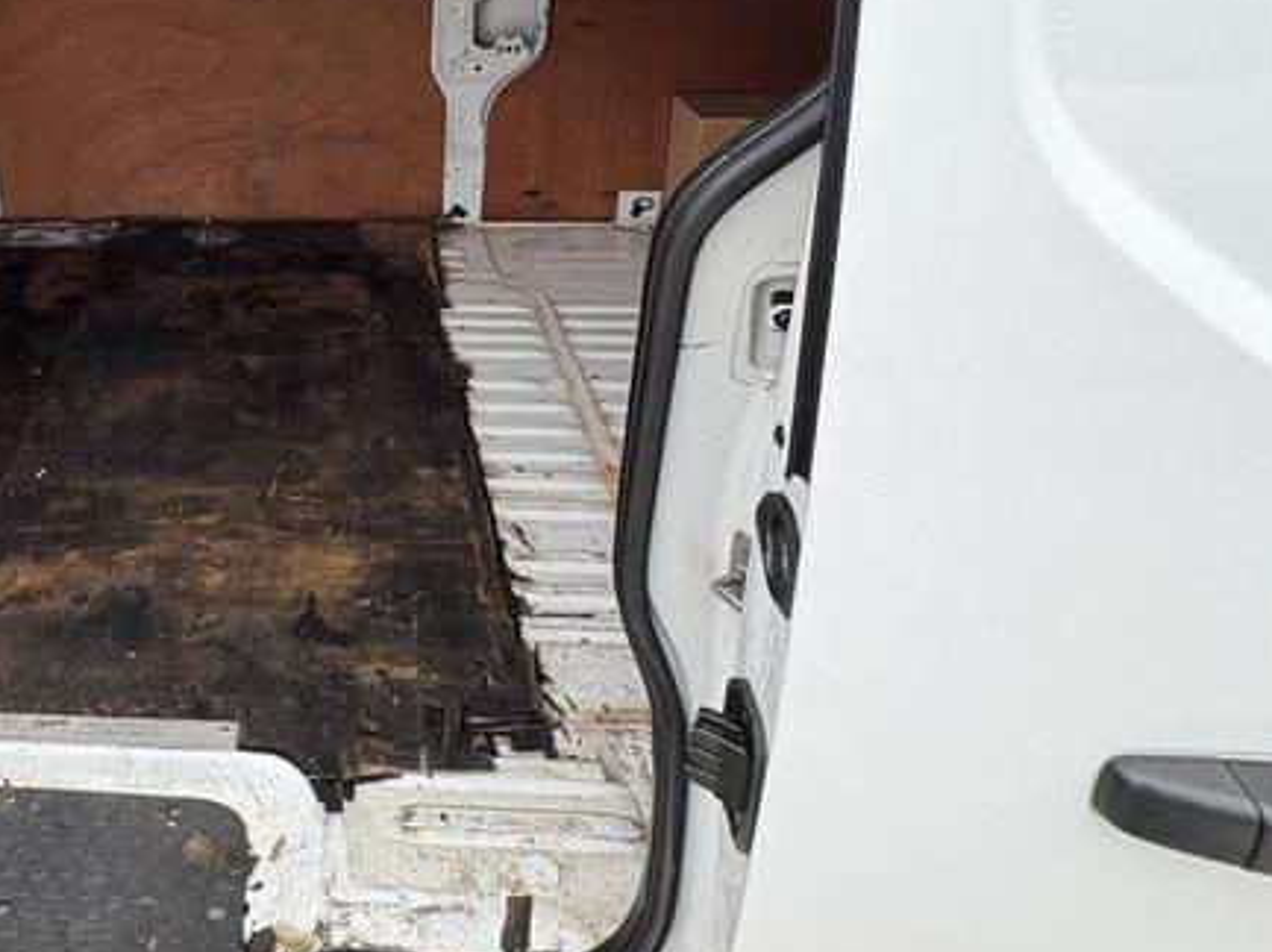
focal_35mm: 29
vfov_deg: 44.4
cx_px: 229
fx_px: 1065
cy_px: 120
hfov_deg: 56.6
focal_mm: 2.22
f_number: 2.2
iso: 200
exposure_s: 1/99
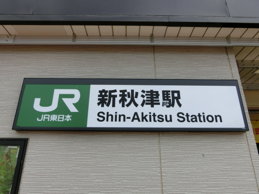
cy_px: 97
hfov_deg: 69.4
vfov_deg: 54.9
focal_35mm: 25
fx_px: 187
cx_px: 130
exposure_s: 1/800
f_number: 3.5
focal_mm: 4.5
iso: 80
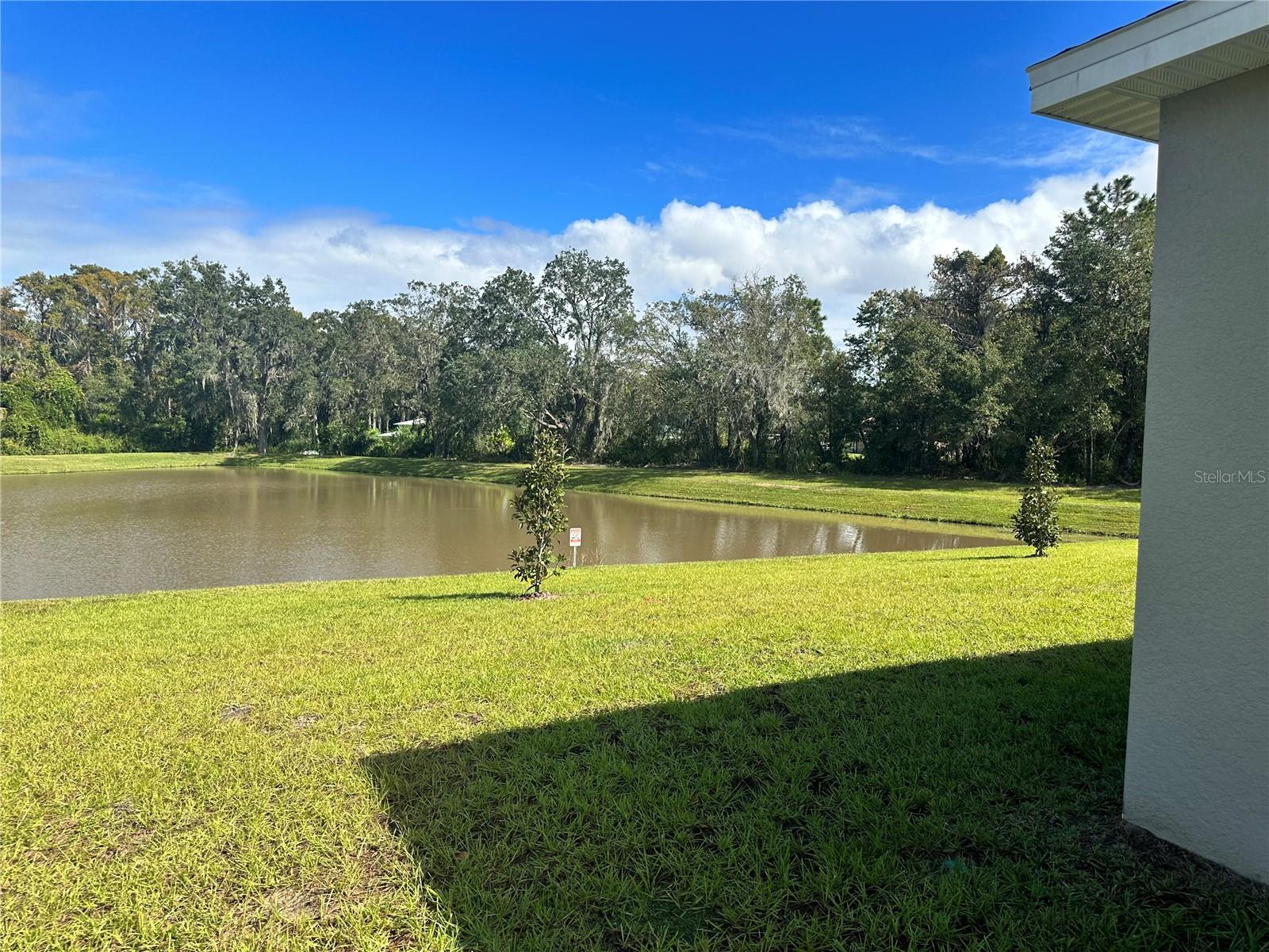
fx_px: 880
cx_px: 634
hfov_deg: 71.6
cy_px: 476
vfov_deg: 56.8
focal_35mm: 24
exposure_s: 1/3717
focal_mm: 6.86
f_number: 1.78
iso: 80
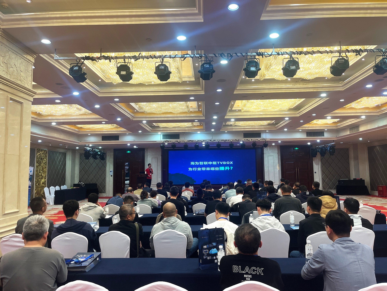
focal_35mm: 26
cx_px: 194
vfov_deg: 53.1
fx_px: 291
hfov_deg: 67.3
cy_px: 146
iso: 80
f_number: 1.6
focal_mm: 5.1
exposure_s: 1/100
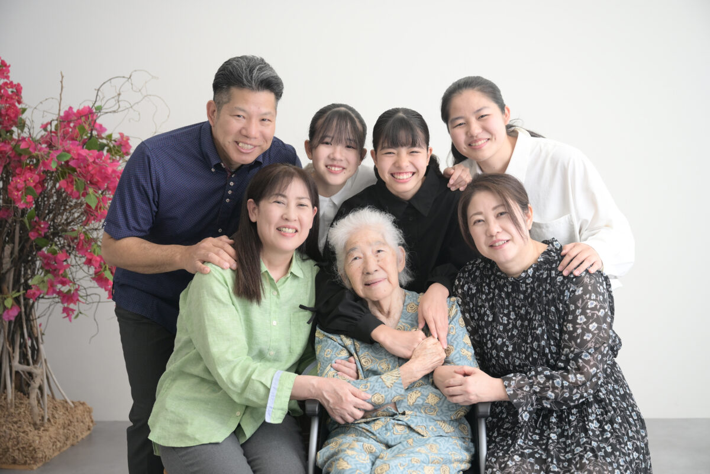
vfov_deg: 27.0
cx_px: 355
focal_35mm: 50
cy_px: 237
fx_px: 986
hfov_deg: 39.6
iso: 640
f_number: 4
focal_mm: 50
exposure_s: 1/200
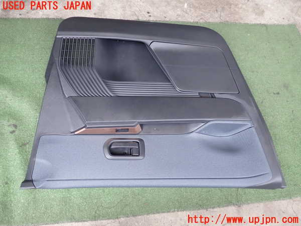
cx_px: 150
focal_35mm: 30
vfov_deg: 46.8
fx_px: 261
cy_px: 113
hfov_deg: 60.0
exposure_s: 1/100
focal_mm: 5.4
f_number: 2.3
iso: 200
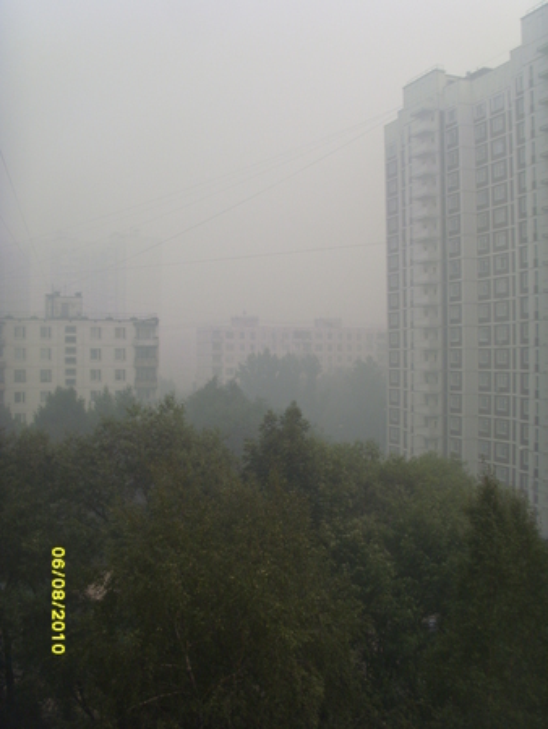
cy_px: 364
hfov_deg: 39.7
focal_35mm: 36
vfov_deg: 51.3
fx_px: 759
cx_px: 274
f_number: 5.5
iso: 80
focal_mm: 6
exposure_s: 1/350
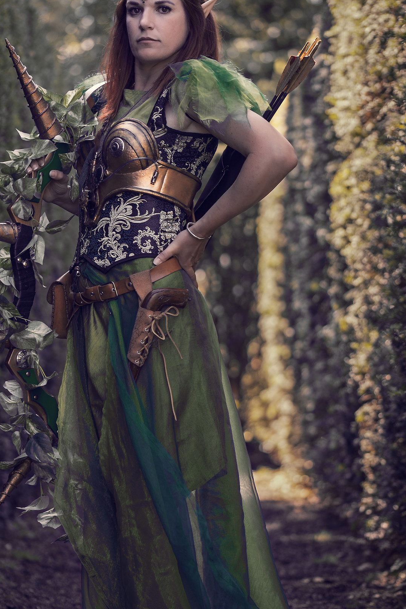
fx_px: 2654
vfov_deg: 13.1
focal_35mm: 157
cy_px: 305
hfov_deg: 8.7
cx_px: 157
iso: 200
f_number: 3.2
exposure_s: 1/320
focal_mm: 105
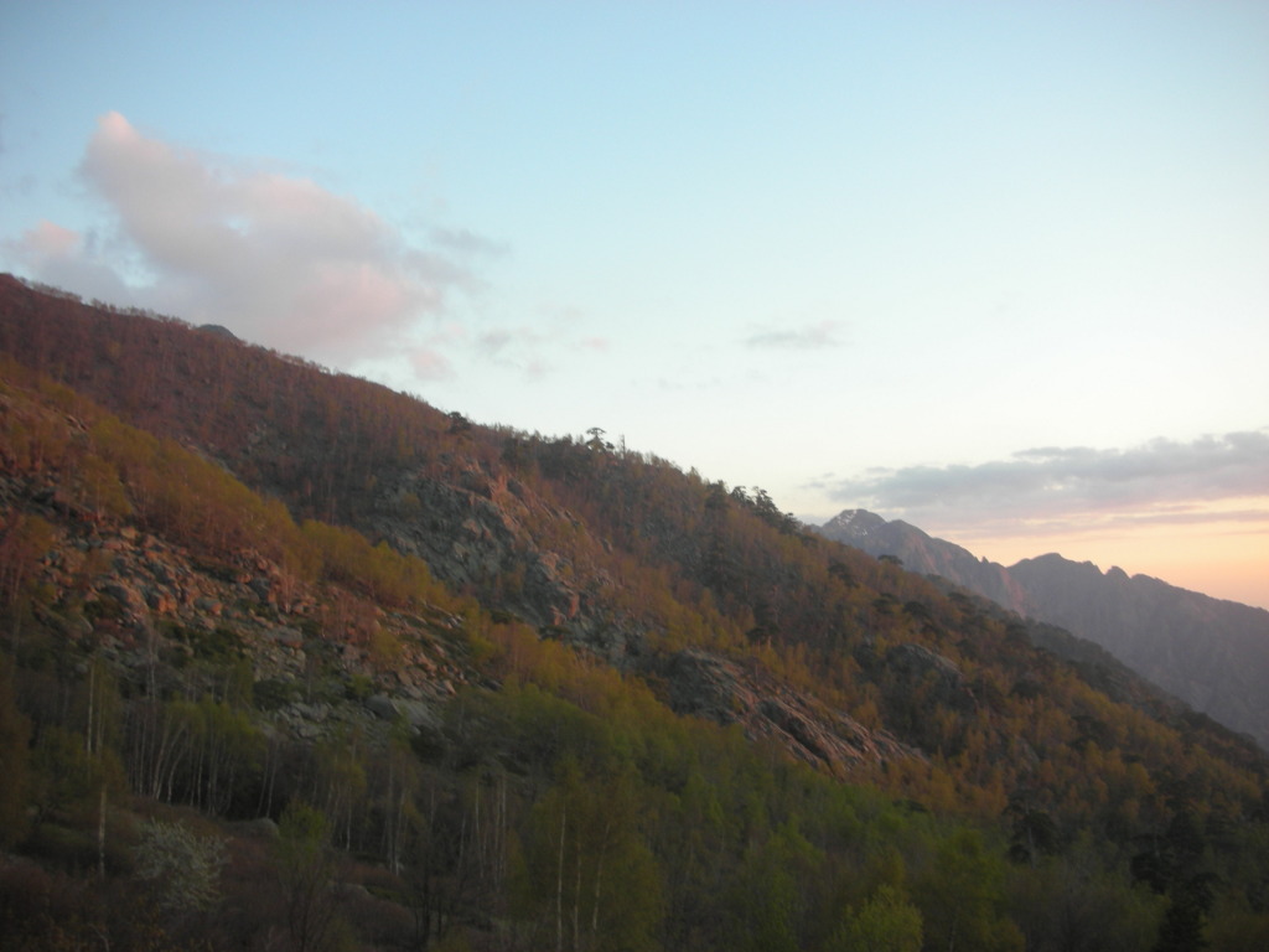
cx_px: 634
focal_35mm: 35
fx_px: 1283
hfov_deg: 52.6
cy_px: 476
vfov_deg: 40.7
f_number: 3
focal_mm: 5.8
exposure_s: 1/35
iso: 50
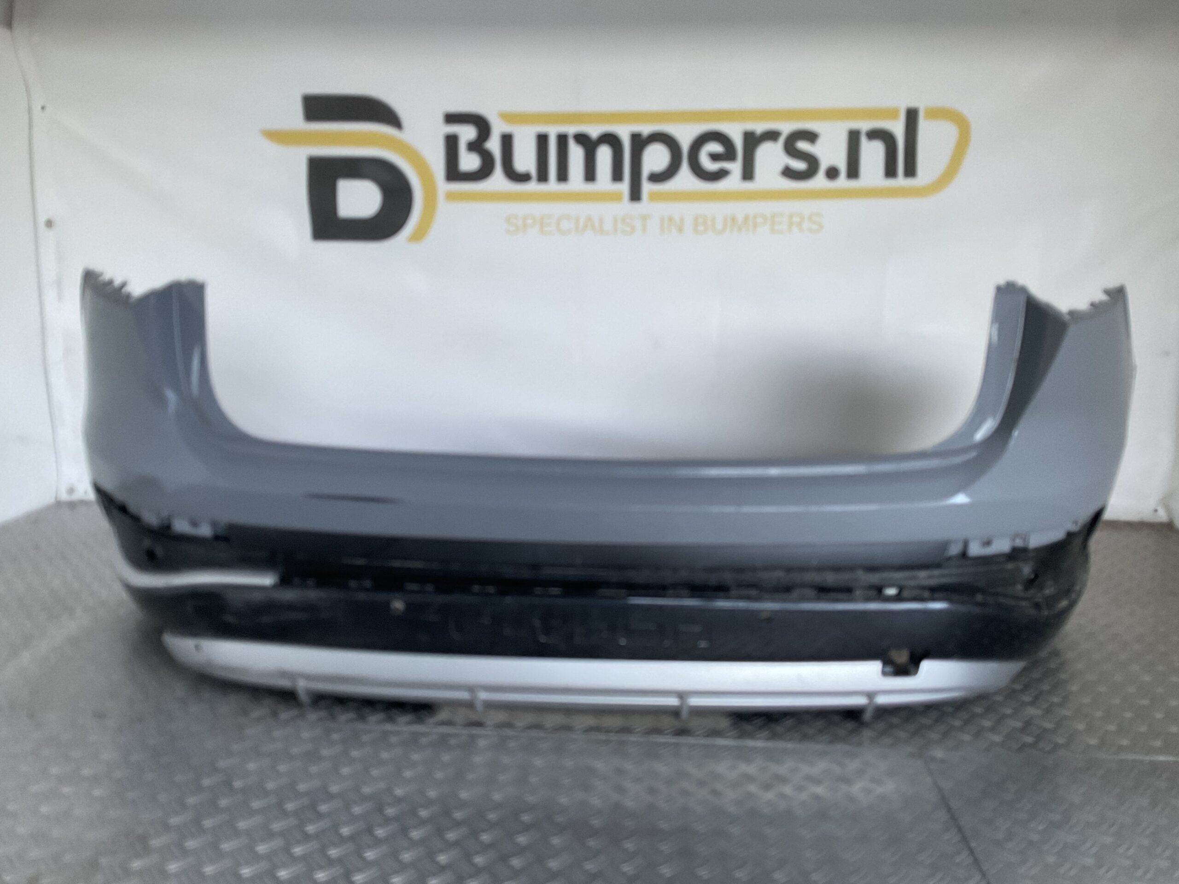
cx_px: 590
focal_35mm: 29
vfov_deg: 48.2
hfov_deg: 61.7
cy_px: 442
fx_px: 988
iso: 64
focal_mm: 3
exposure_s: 1/60
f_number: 1.8
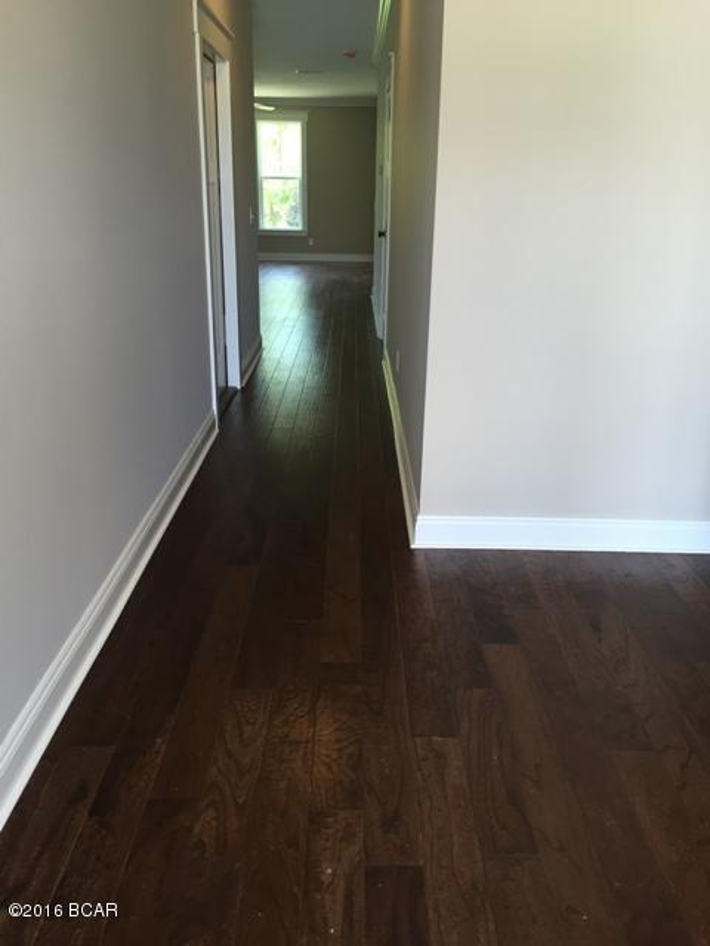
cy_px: 473
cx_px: 355
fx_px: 793
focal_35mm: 29
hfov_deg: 48.2
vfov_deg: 61.7
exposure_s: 1/30
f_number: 2.2
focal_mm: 4.15
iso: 40
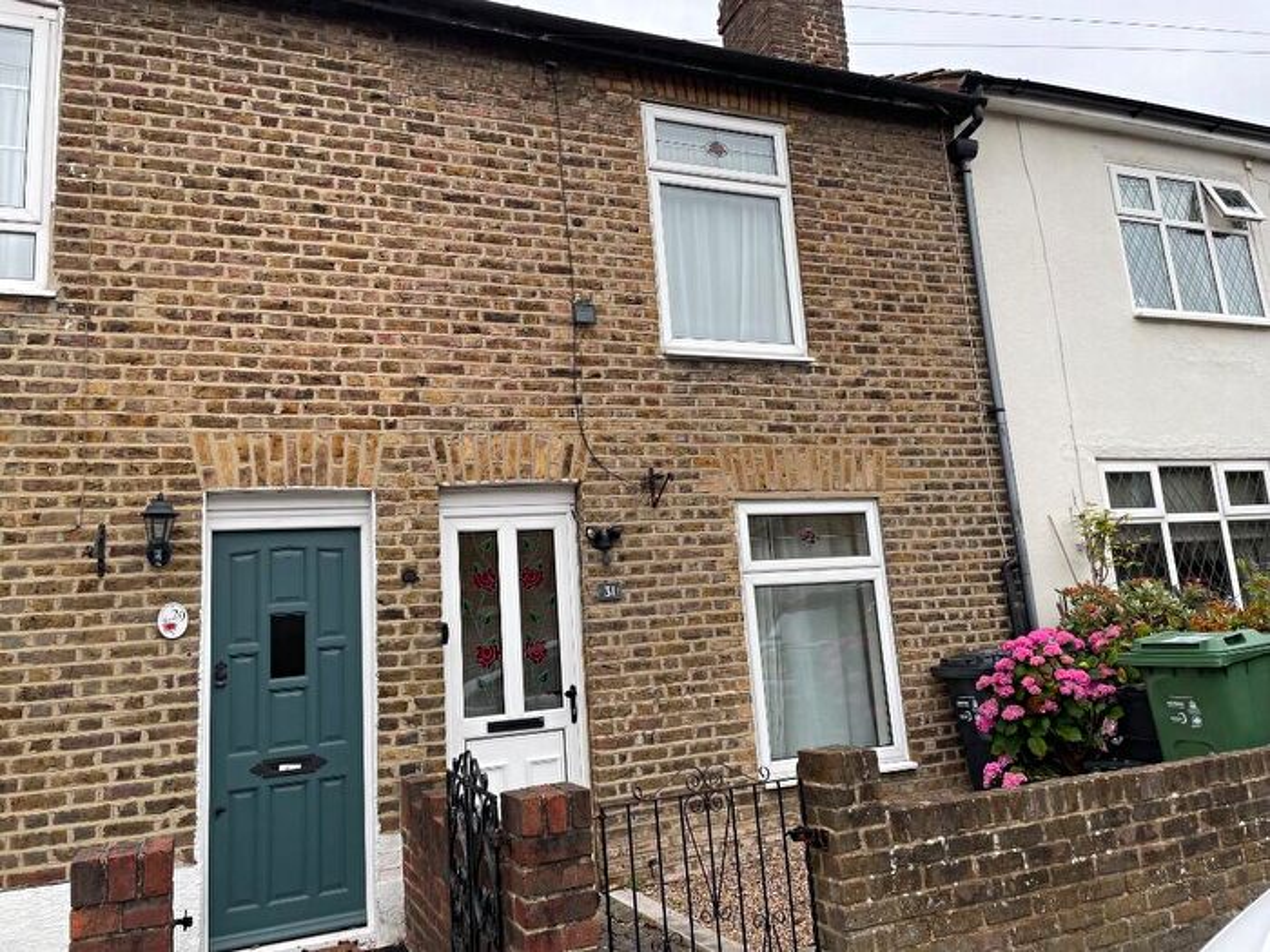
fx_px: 954
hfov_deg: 67.3
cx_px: 635
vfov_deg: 53.1
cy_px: 476
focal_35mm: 26
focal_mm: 4.2
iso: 32
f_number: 1.6
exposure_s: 1/473
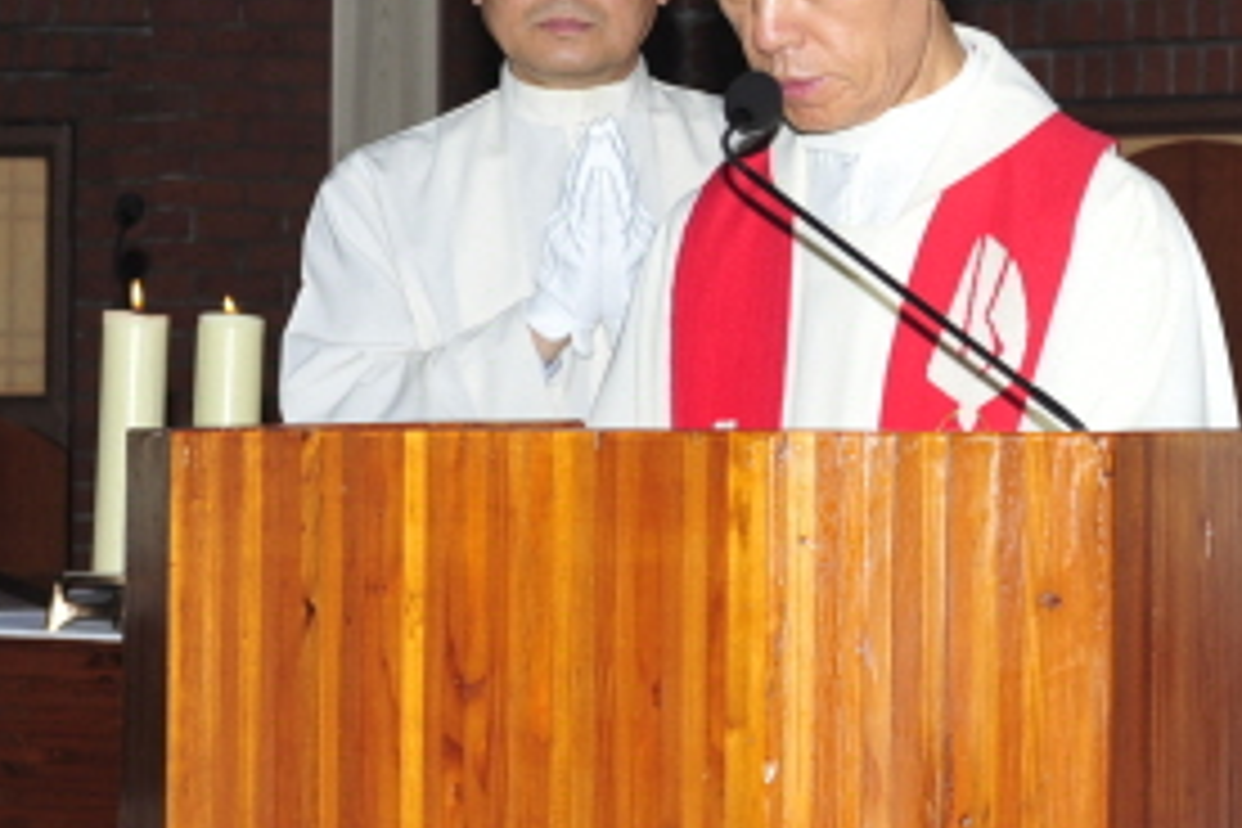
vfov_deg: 10.9
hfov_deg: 16.3
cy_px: 178
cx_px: 1026
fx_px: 4312
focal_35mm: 125
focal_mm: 48
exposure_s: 1/60
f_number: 5.6
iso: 200
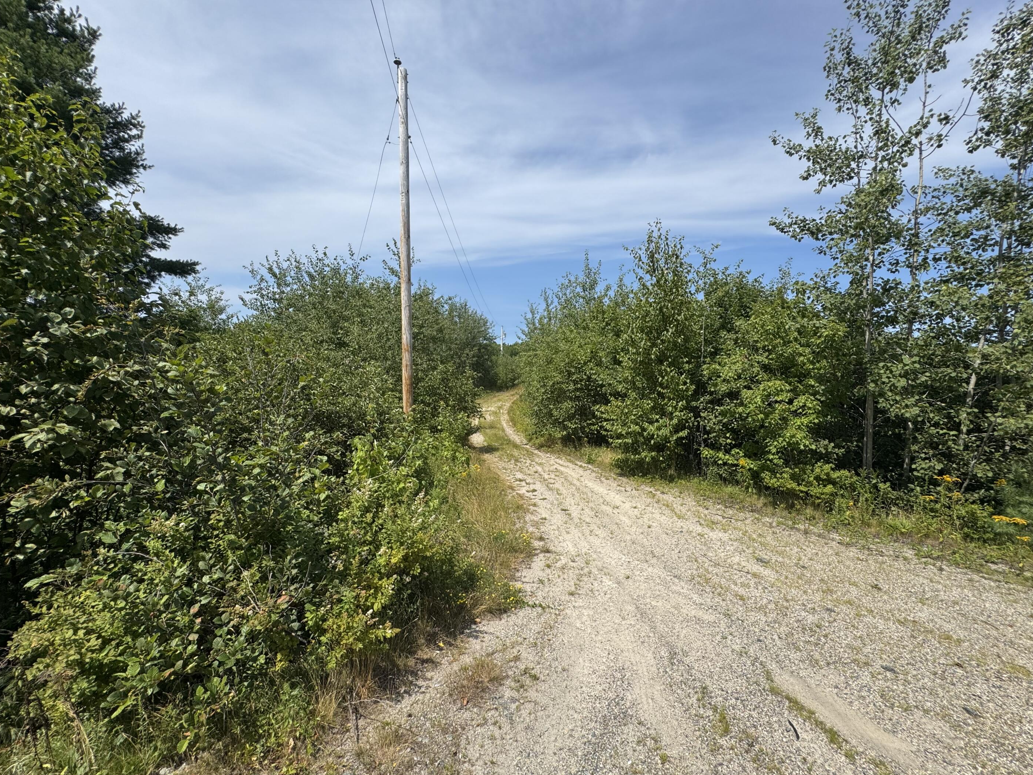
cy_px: 397
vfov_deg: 81.7
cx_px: 525
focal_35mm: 15
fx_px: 448
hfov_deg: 98.2
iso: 50
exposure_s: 1/2146
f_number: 2.2
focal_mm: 2.22
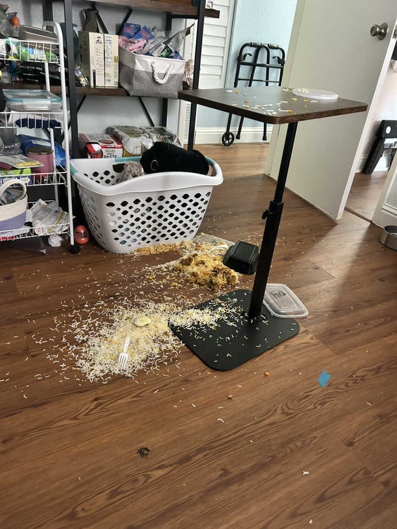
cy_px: 264
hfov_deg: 53.1
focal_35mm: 26
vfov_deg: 67.3
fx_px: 398
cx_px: 198
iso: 640
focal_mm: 5.7
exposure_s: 1/34
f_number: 1.5
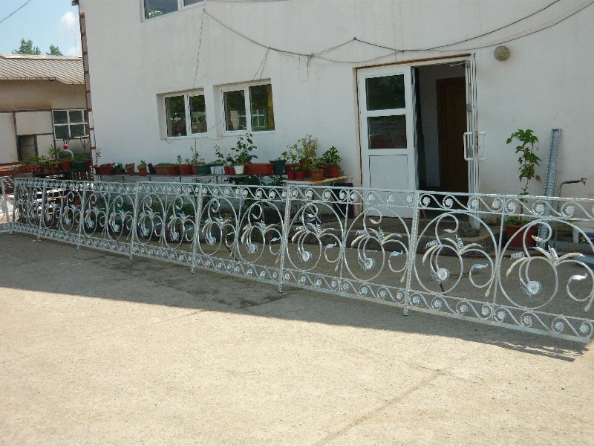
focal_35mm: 36
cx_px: 297
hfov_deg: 51.4
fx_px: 618
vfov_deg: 39.7
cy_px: 223
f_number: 8
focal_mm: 6
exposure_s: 1/160
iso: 100
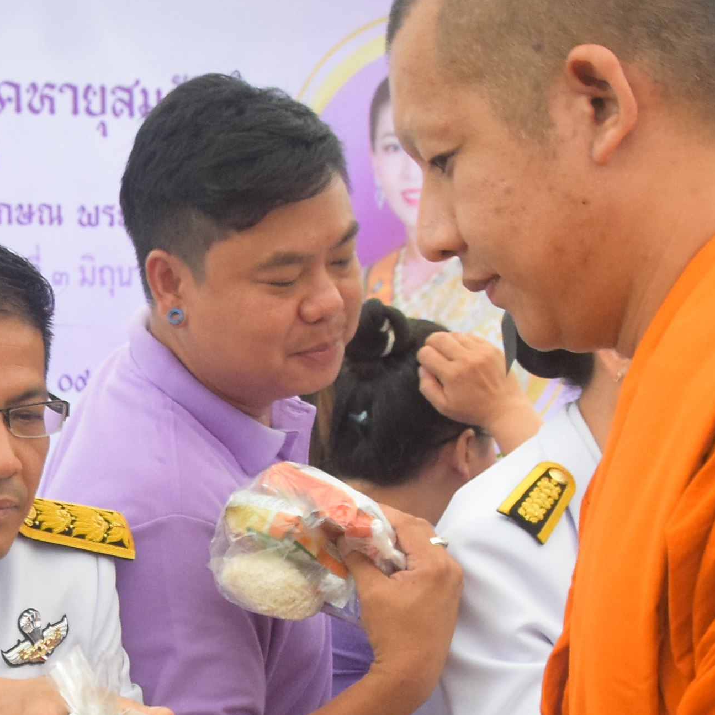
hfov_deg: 13.9
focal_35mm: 124
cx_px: 7
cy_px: 667
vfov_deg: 13.9
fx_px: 2898
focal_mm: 28
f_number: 7.1
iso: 2000
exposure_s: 1/200
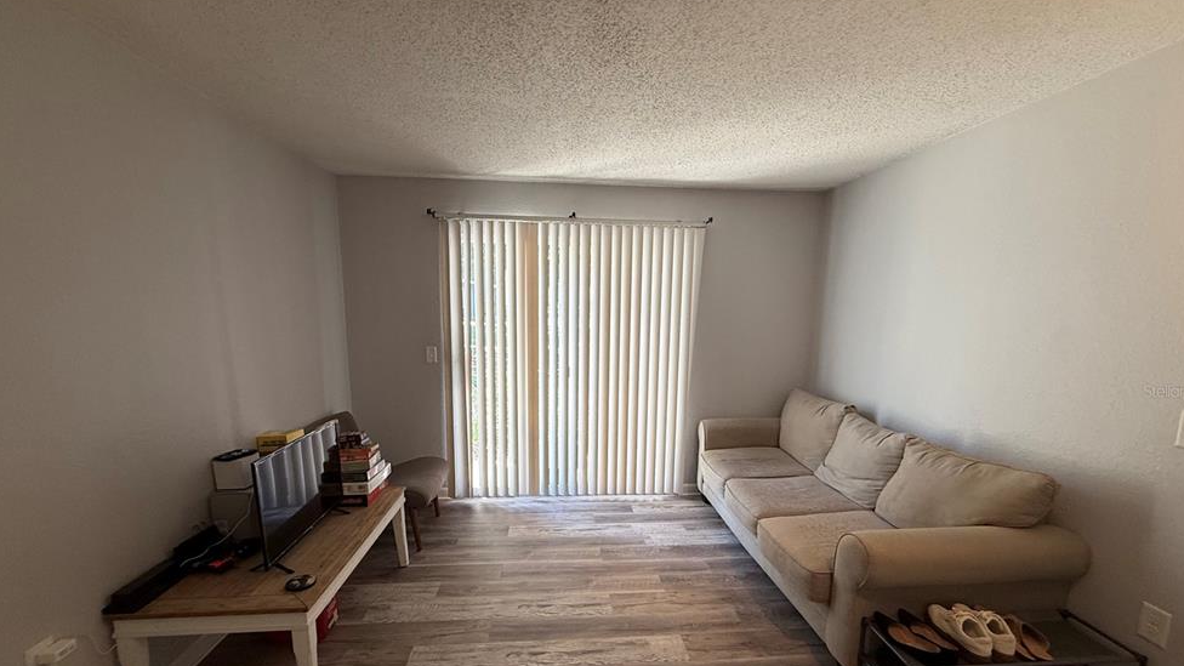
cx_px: 596
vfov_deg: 66.6
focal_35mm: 16
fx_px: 502
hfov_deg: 99.4
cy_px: 391
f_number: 2.2
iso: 200
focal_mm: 2.22
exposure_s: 1/120
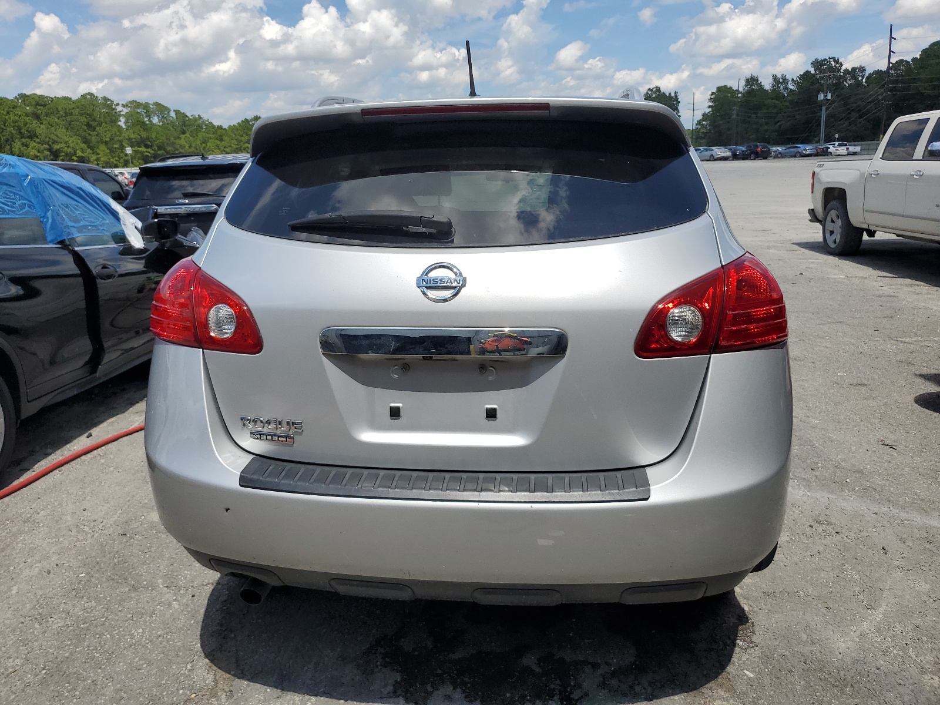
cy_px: 352
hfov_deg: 67.3
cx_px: 470
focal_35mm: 26
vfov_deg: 53.1
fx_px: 706
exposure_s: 1/5000
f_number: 1.5
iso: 50
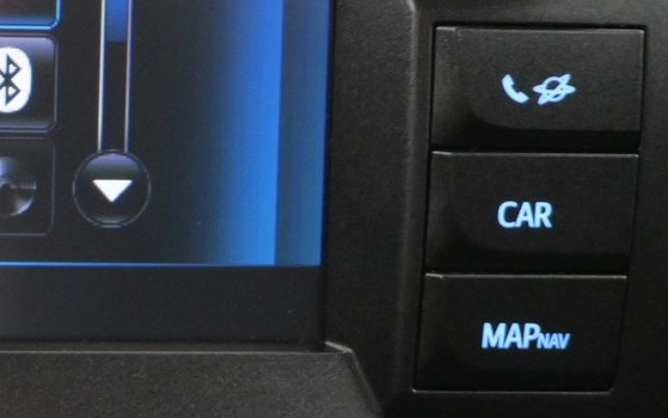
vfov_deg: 10.7
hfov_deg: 16.2
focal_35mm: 122
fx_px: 2217
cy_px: 47
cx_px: -209
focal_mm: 27.5
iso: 4500
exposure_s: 1/40
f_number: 4.5
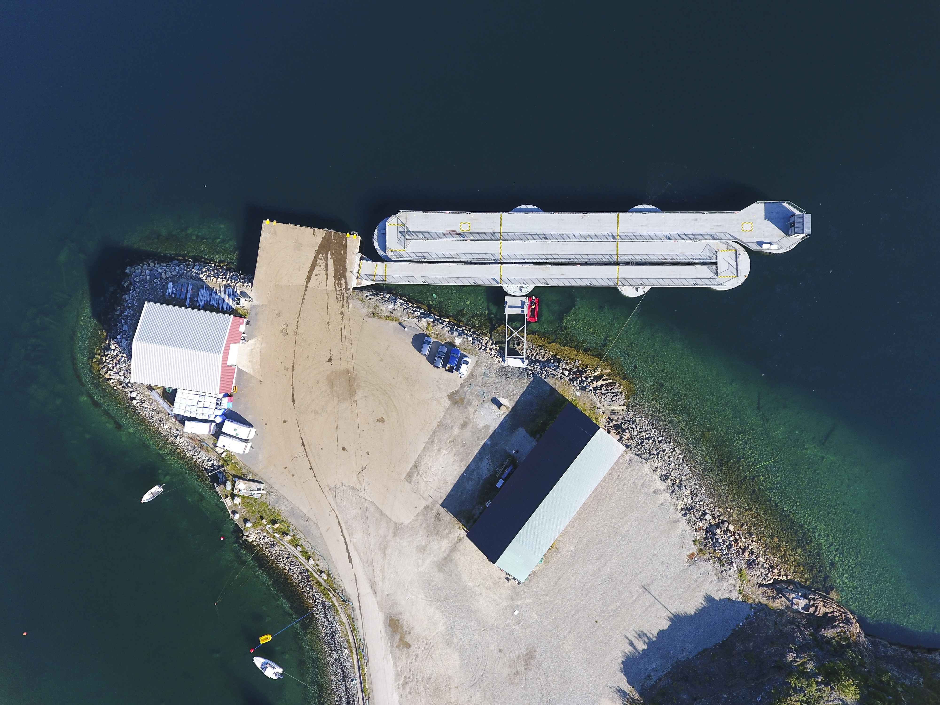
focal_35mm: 20
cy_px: 352
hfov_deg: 81.7
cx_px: 470
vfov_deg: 66.0
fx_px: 543
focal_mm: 3.61
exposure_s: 1/420
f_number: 2.8
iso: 100
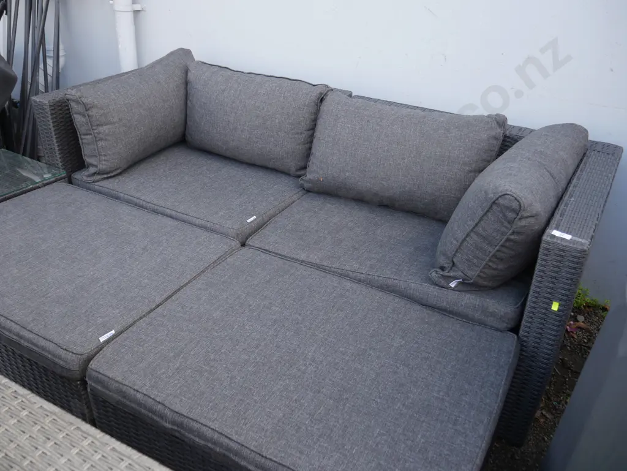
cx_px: 314
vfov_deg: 46.8
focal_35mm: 30
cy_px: 236
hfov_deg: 59.9
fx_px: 544
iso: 200
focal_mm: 15
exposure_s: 1/80
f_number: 4
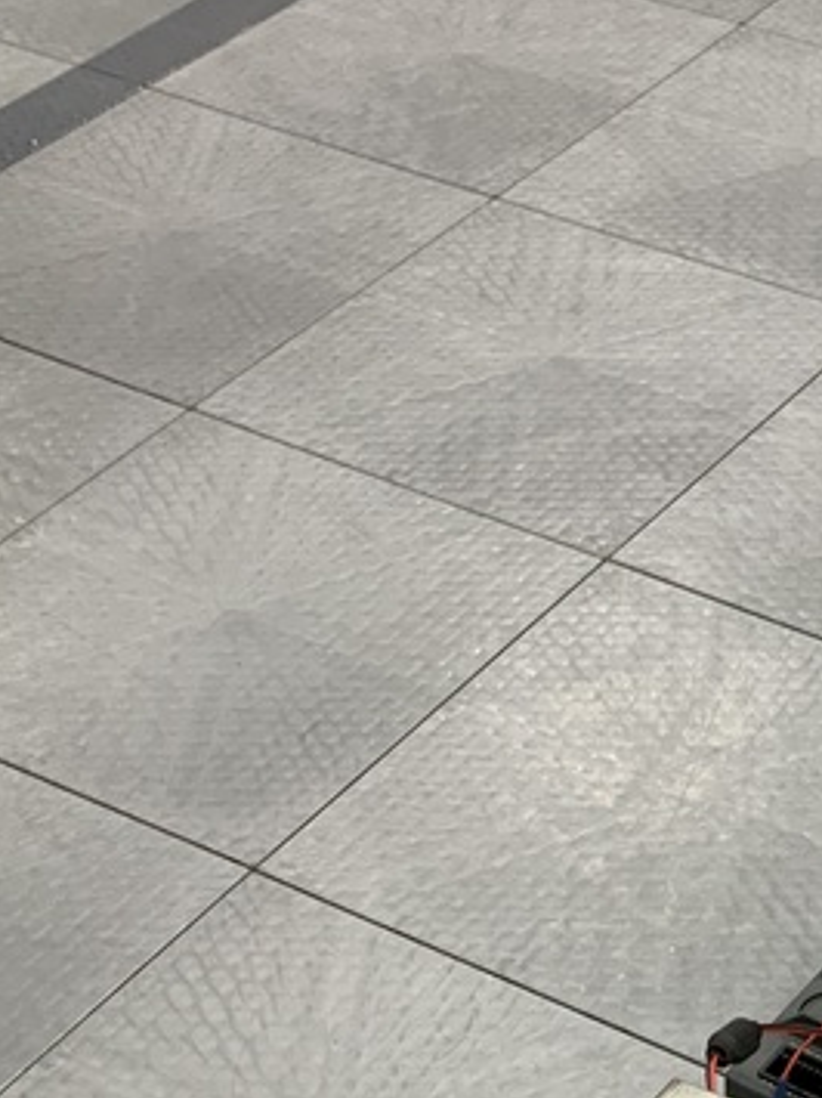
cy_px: 1302
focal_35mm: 75
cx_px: 958
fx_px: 2376
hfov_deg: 18.7
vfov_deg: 23.8
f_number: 1.8
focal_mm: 4.25
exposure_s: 1/73
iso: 100
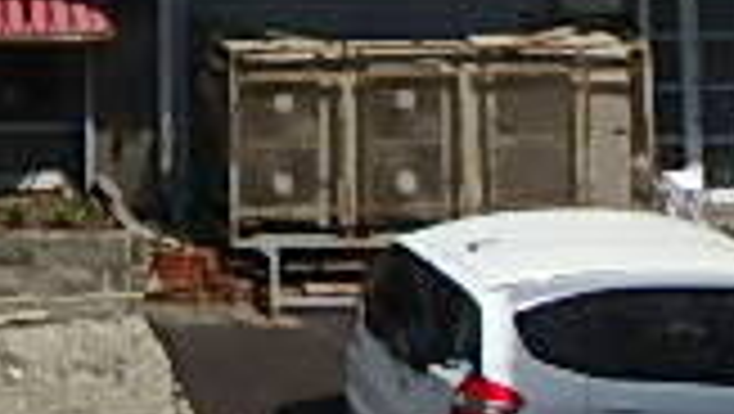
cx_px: -383
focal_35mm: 90
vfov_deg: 10.9
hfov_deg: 20.2
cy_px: -644
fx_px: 1753
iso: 125
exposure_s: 1/640
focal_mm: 3.7
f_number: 6
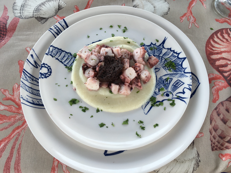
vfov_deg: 48.2
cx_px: 116
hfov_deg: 61.7
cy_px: 86
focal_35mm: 29
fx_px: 194
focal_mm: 4.15
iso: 25
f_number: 2.2
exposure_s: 1/100
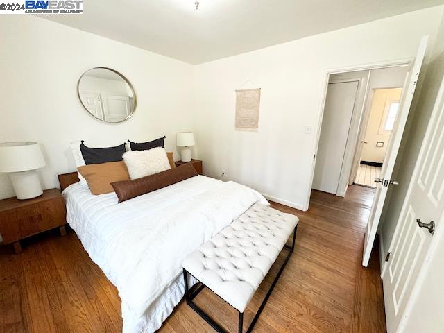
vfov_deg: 85.7
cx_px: 222
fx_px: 180
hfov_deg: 102.1
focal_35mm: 14
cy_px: 166
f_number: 2.2
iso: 160
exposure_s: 1/120
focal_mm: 2.22
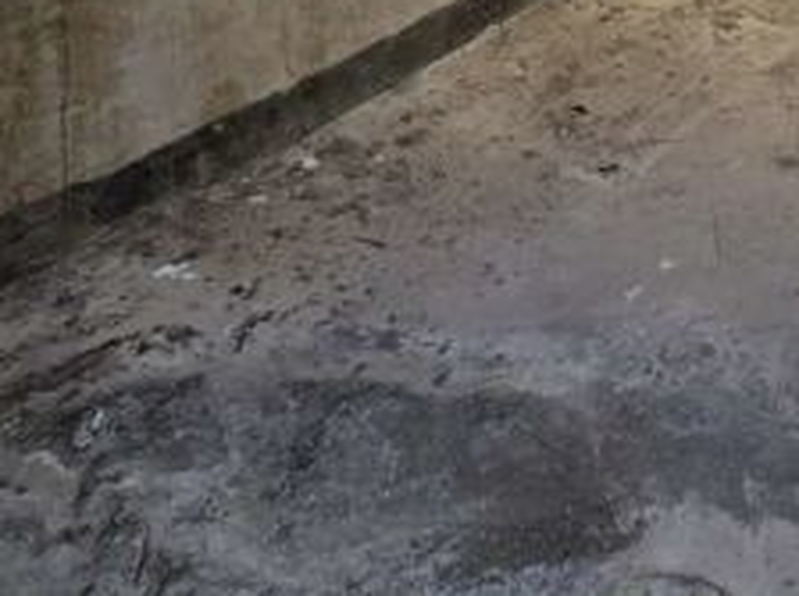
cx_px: 715
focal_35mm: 41
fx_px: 944
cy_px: -246
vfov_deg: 27.1
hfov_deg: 42.2
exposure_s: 1/50
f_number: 2.2
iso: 1000
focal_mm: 2.2
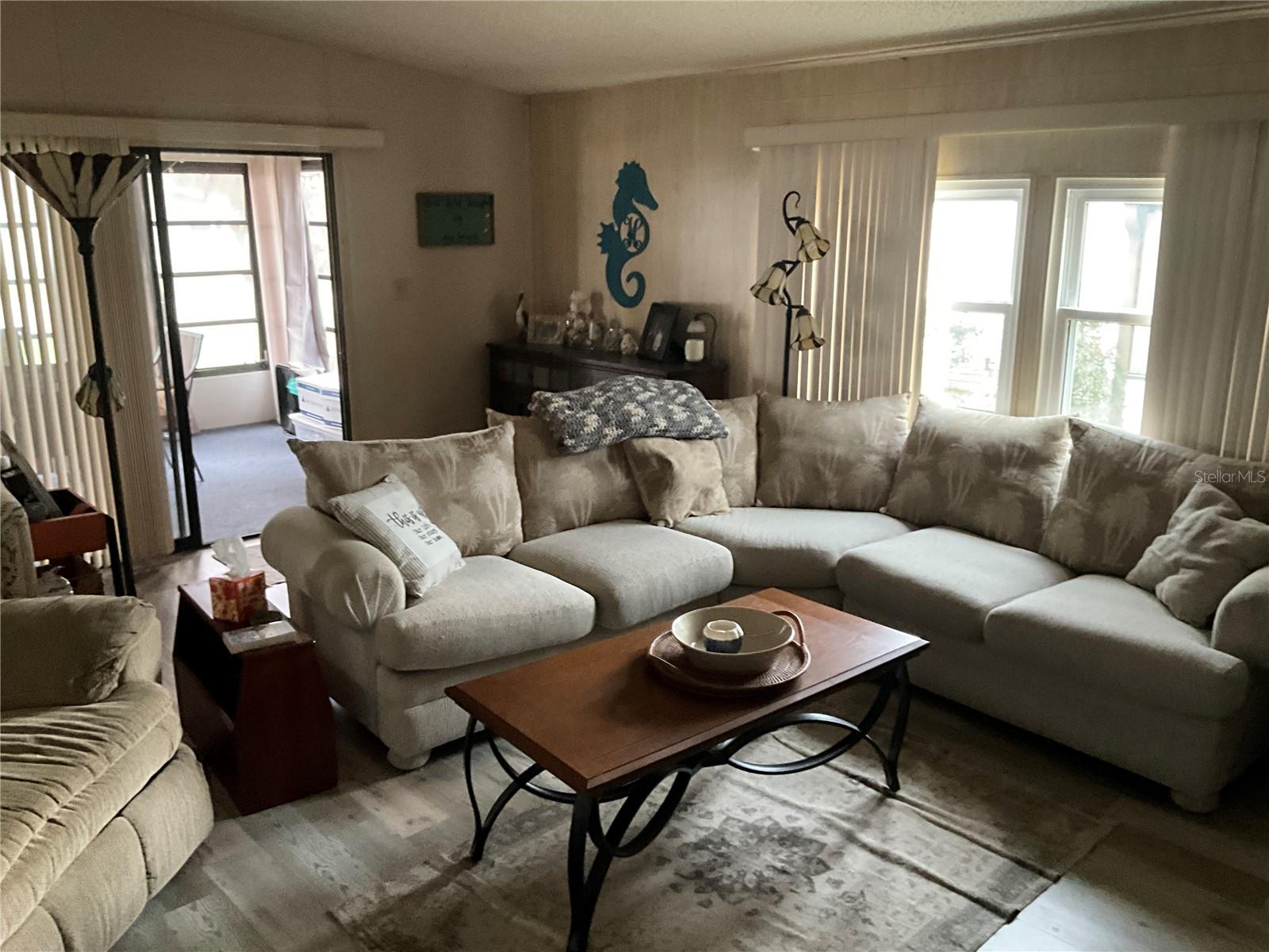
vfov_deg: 48.2
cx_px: 634
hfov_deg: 61.7
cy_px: 476
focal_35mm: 29
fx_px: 1063
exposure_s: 1/55
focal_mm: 3
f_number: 1.8
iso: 320
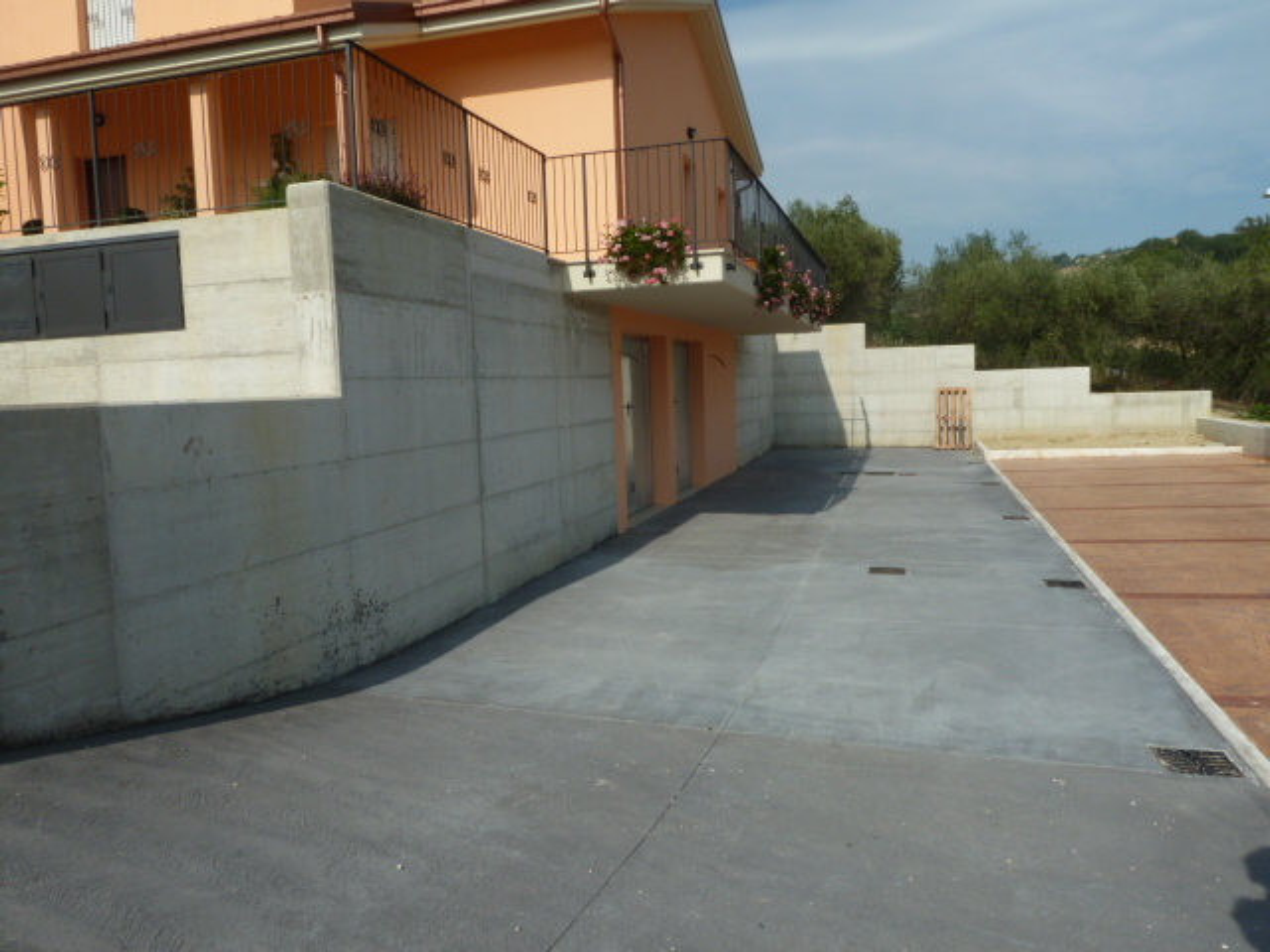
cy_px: 476
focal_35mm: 25
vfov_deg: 54.9
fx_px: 917
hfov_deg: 69.4
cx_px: 635
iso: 80
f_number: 5.6
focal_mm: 4.1
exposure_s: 1/500
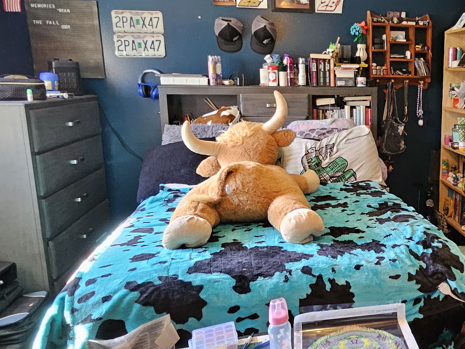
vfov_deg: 45.4
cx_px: 394
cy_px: 156
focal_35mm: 31
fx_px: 416
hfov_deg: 53.1
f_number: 2.2
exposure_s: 1/60
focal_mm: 1.74
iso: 320
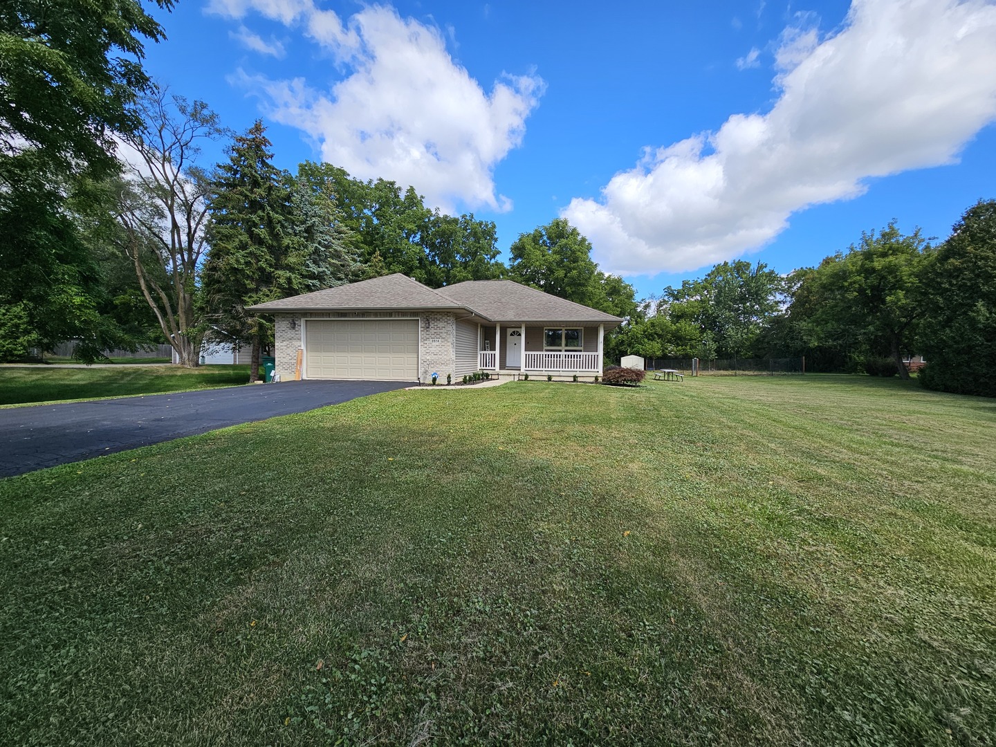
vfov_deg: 89.9
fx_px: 374
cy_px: 374
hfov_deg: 106.2
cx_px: 498
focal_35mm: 13
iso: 50
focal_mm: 2.2
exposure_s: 1/1476
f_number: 2.2
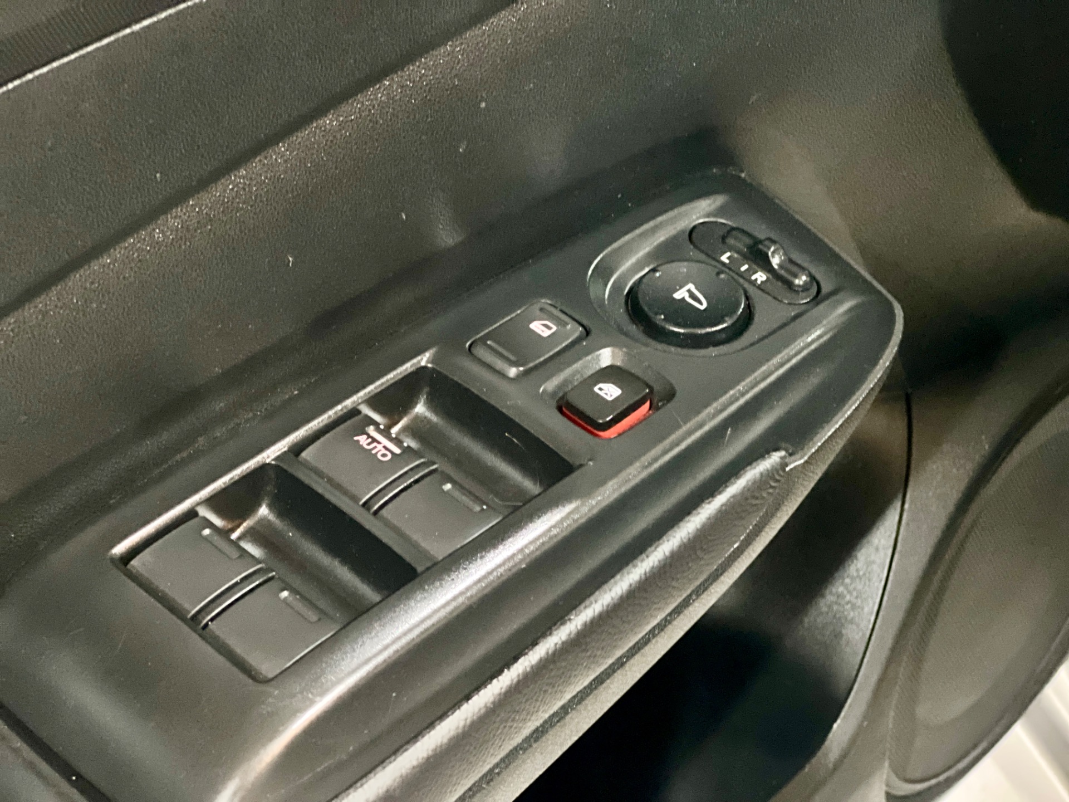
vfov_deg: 19.1
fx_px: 2378
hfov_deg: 25.3
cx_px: 534
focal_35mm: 77
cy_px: 401
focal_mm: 9
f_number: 2.8
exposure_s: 1/15
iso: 1600
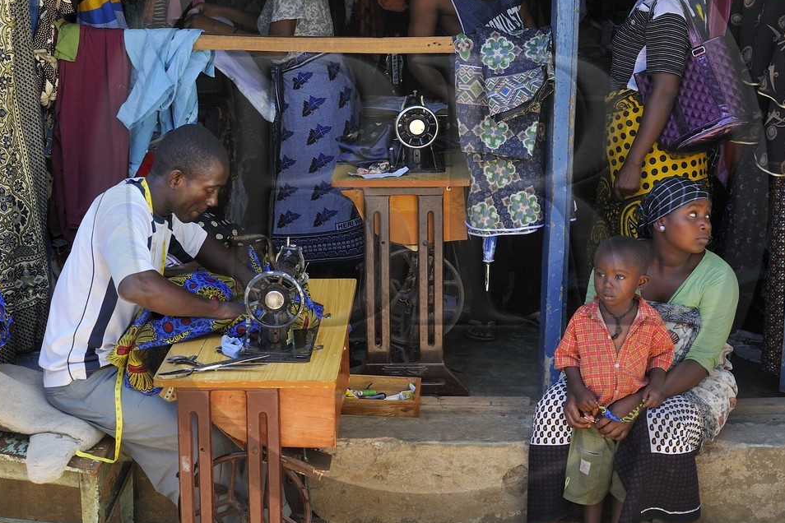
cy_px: 192
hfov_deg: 35.0
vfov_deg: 23.7
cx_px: 429
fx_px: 1243
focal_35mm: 57
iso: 400
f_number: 7.1
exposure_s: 1/160
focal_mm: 34
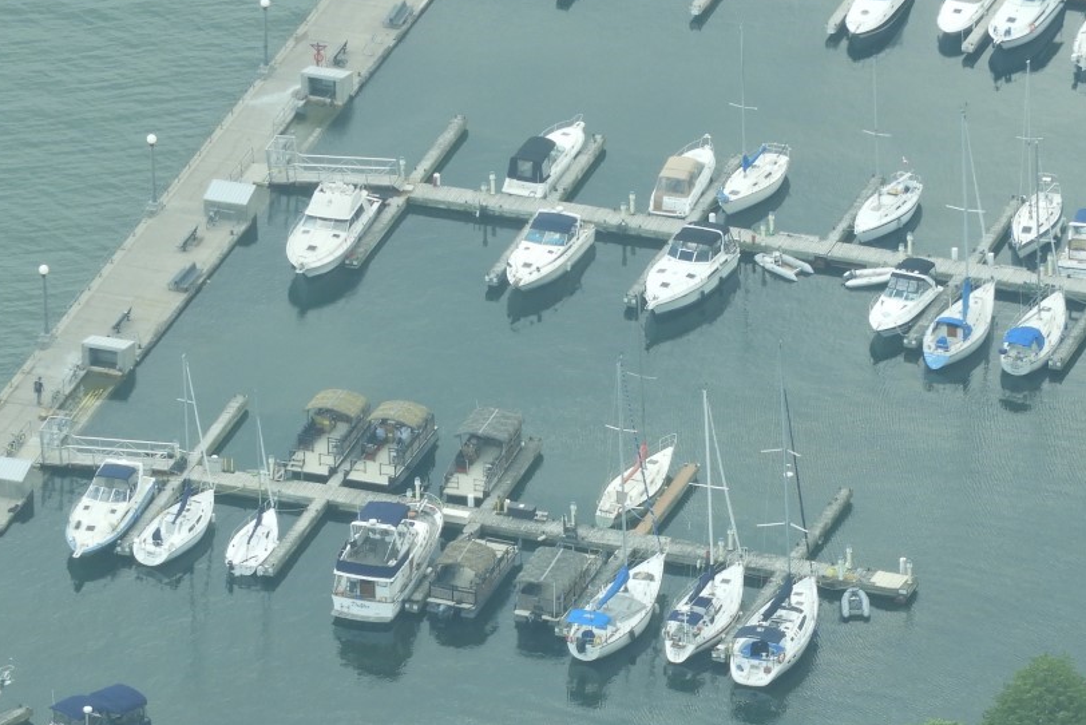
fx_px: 16687
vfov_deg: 2.5
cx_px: 607
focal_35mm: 553
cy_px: 702
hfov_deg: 3.7
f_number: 5.5
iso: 100
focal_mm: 53.7
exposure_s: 1/200
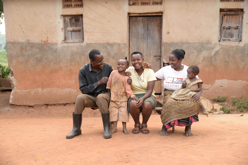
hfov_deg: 32.4
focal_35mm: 62
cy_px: 82
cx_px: 124
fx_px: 427
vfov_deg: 21.9
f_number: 5
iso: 800
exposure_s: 1/320
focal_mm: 62
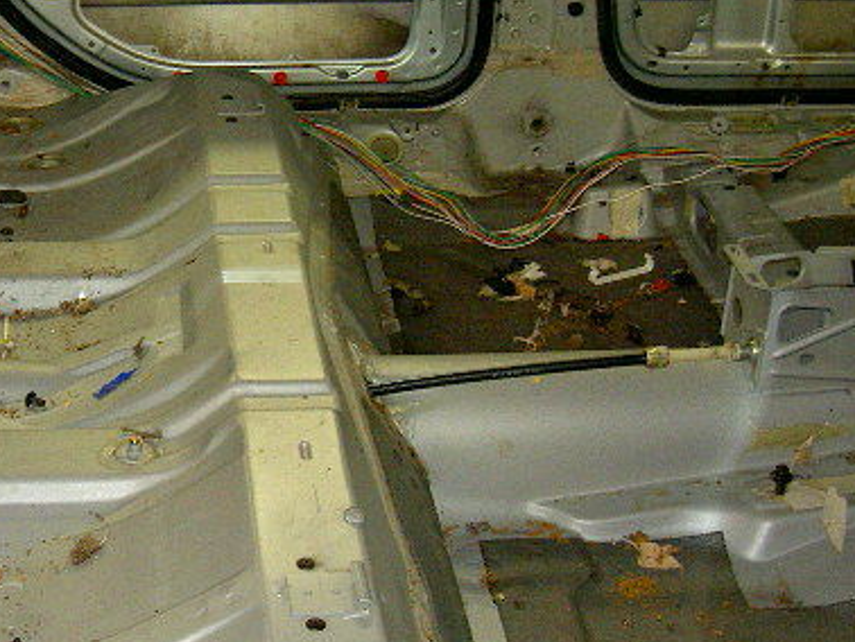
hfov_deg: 28.6
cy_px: 283
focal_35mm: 66
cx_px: 136
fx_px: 1631
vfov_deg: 22.3
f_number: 2.8
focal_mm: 8
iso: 100
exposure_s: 1/59.5
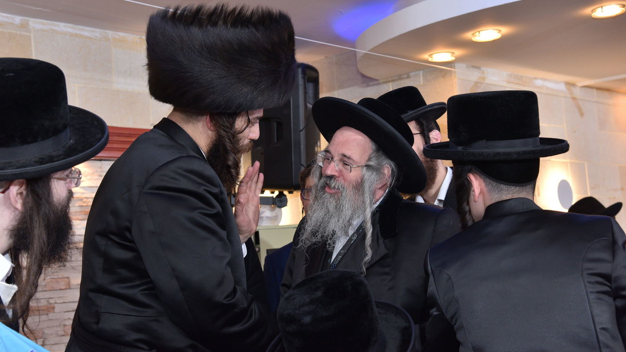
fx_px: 913
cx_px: 314
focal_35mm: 55
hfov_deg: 37.8
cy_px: 161
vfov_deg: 21.8
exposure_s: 1/160
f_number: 5.6
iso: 1250
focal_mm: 52
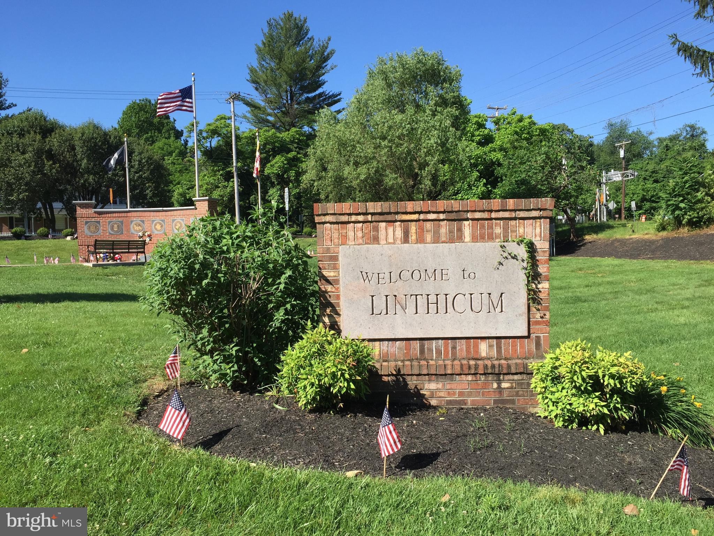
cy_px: 268
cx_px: 357
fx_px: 598
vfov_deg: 48.2
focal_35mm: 29
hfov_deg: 61.7
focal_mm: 4.15
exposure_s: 1/1236
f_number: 2.2
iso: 32
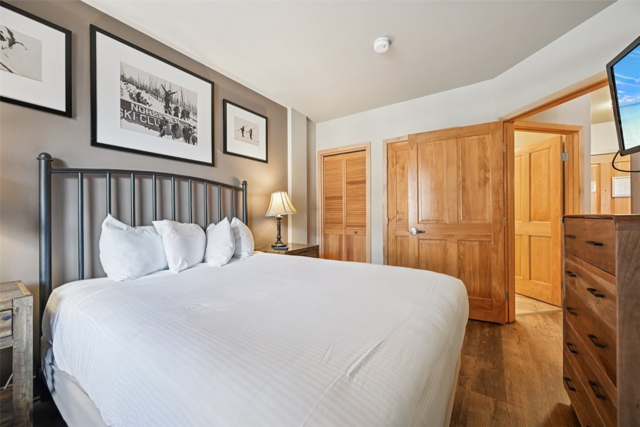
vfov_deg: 81.2
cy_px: 214
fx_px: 249
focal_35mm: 14
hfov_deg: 104.3
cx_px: 320
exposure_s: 1/8
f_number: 8
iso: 400
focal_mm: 14
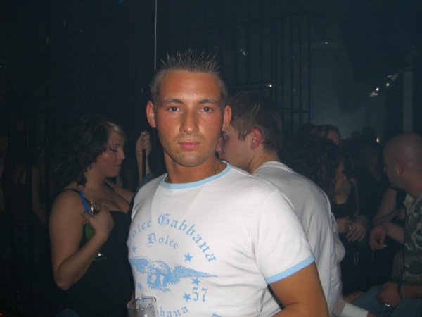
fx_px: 463
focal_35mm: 38
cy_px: 158
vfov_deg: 37.7
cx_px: 211
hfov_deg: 49.0
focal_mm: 7.9
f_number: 2.8
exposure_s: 1/60
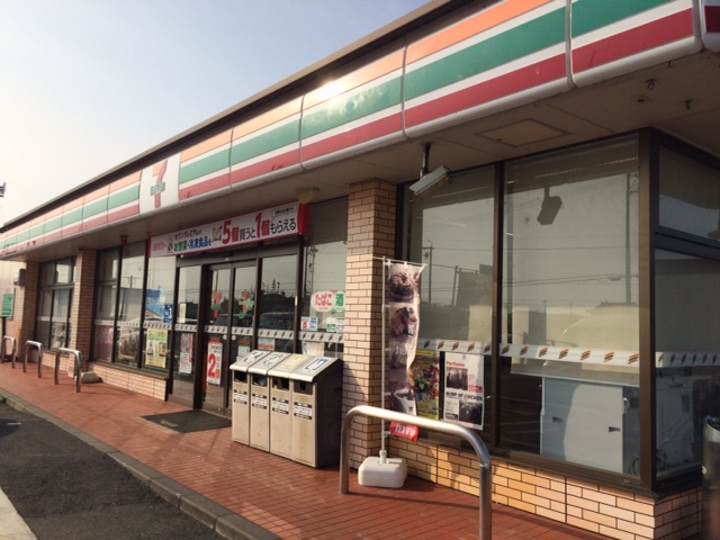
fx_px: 603
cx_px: 360
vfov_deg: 48.2
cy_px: 270
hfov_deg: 61.7
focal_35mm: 29
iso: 32
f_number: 2.2
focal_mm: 4.15
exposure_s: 1/3425
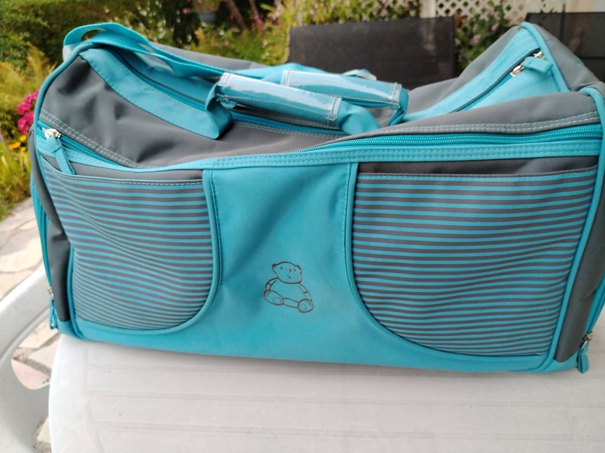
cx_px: 302
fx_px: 454
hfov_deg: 67.3
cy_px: 226
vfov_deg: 53.1
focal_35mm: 26
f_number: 1.8
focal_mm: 4.25
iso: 100
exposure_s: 1/271
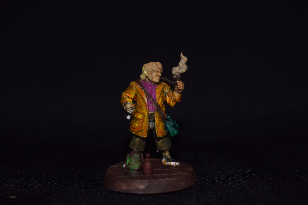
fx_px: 706
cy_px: 102
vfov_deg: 16.6
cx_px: 154
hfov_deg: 24.6
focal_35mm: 82
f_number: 5.6
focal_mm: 55
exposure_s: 1/30
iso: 100
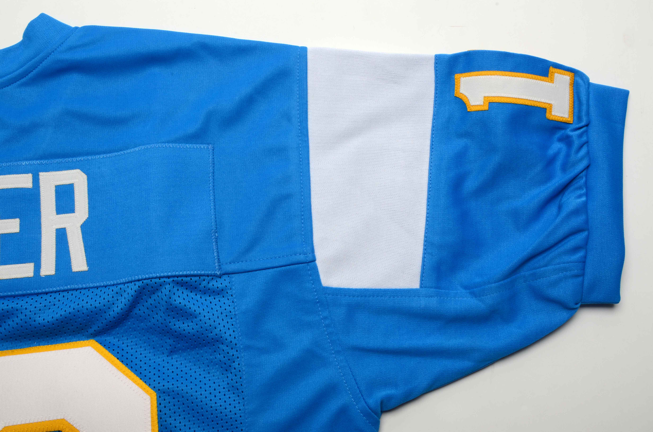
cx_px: 326
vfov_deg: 28.0
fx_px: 869
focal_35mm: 48
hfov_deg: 41.2
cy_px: 216
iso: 200
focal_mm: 32
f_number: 22
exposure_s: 1/160
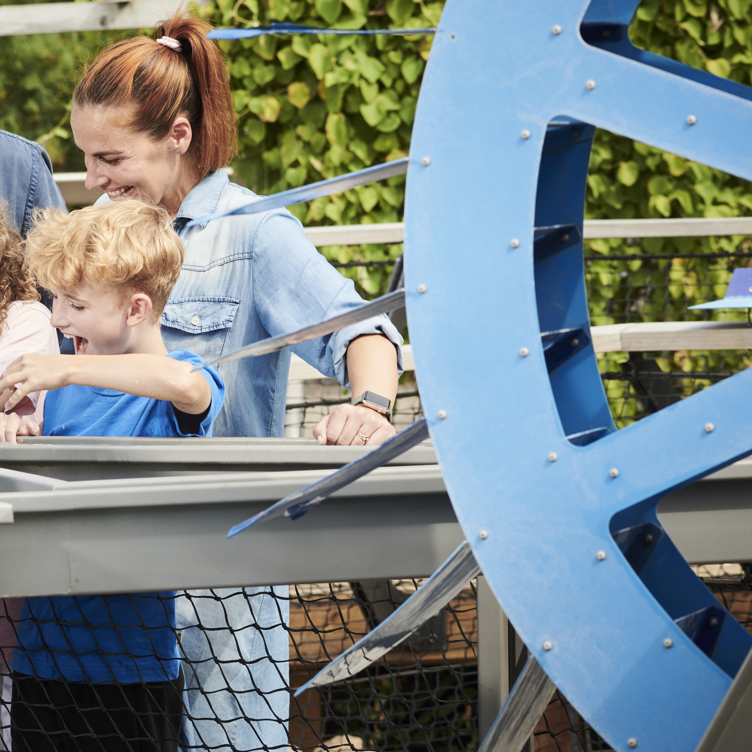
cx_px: 23
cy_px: 360
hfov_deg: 9.8
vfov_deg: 9.9
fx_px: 4350
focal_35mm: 177
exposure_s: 1/200
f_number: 7.1
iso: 160
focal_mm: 105
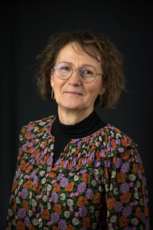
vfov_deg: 19.4
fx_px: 669
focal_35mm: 105
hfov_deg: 13.1
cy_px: 115
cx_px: 76
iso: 1250
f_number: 4
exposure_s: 1/320
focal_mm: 105
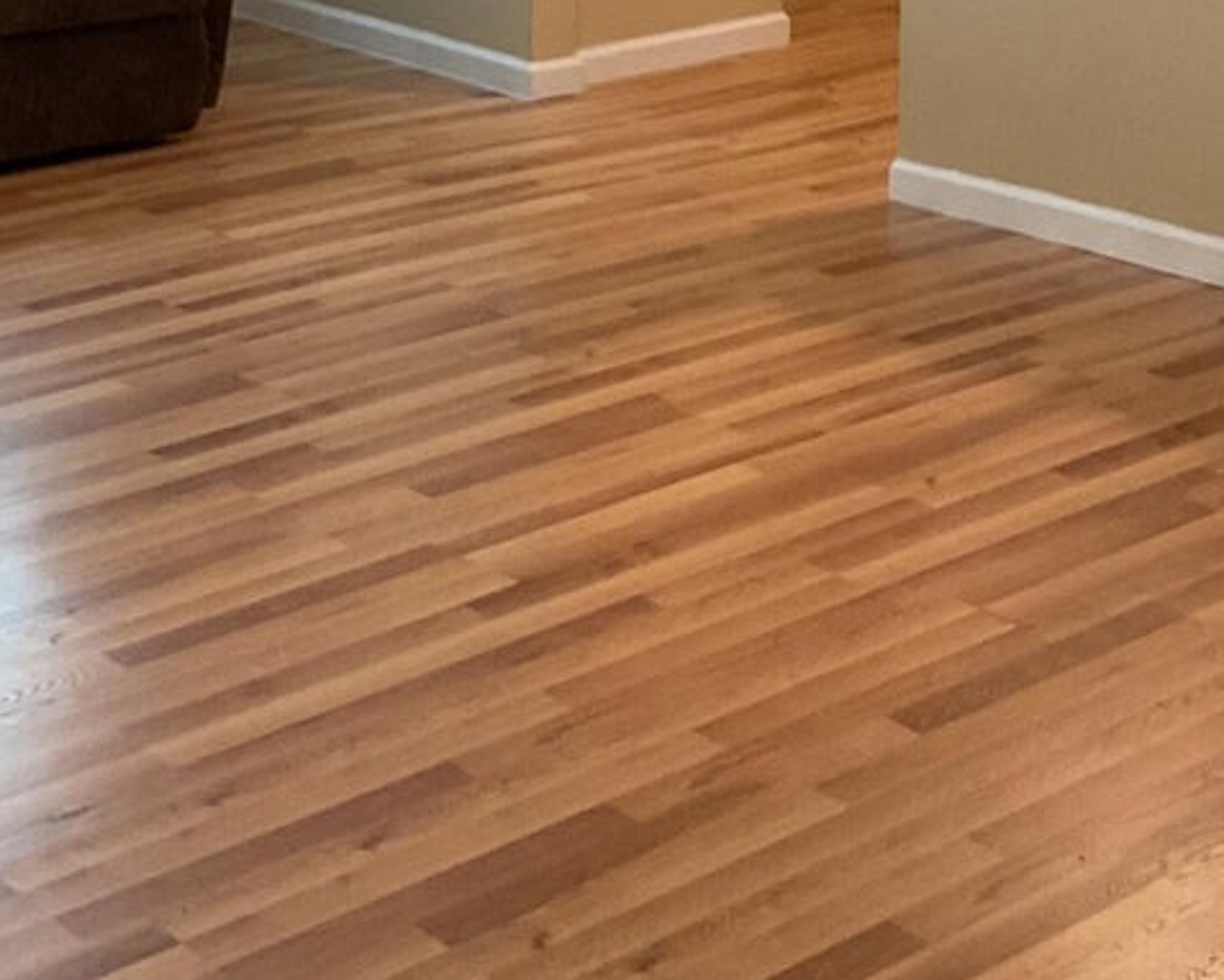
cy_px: -228
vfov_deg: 17.9
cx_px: 722
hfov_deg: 23.5
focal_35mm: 81
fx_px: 2935
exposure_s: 1/60
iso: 200
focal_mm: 3
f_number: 1.8
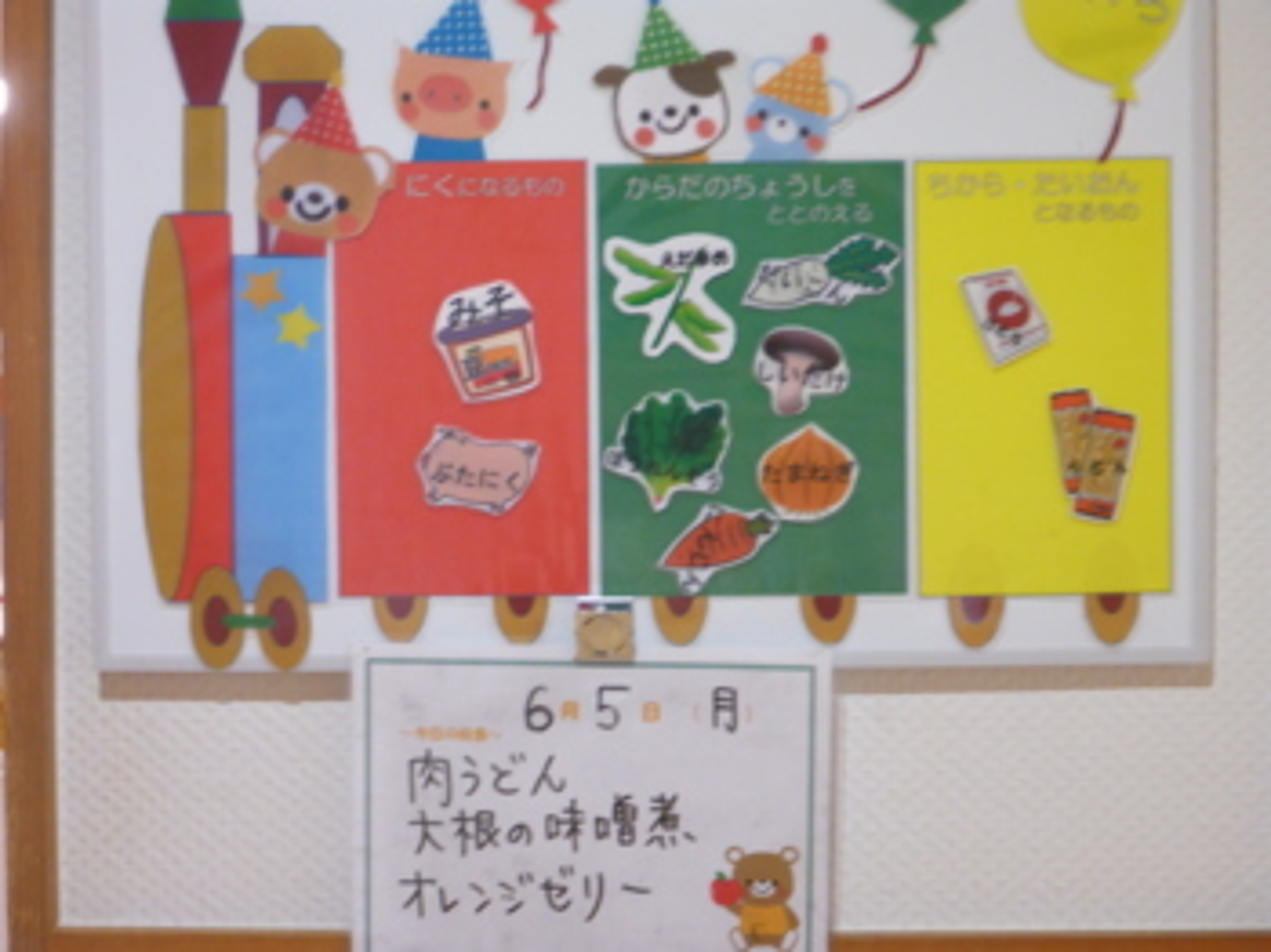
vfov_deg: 30.8
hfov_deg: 40.5
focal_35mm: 47
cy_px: 476
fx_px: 1725
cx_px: 636
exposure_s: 1/10
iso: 400
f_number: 4.5
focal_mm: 8.4
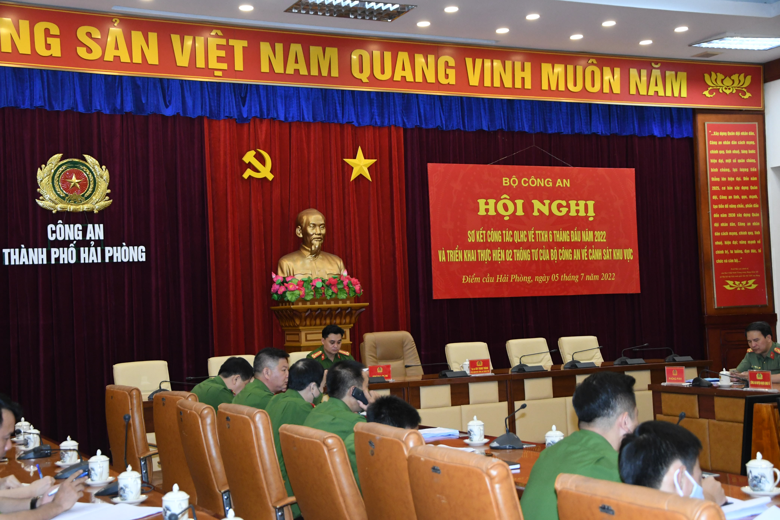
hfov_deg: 37.9
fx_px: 1137
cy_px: 260
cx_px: 390
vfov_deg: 25.8
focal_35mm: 52
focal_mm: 35
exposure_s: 1/200
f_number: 4.5
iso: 2500
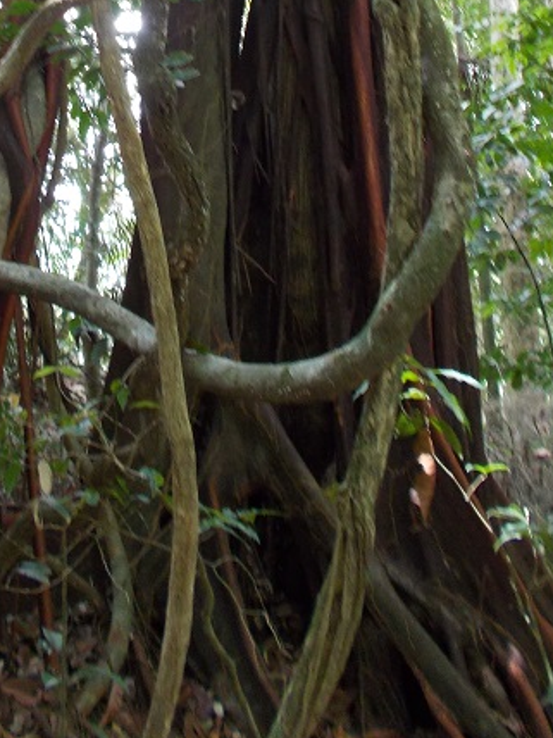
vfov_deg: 31.4
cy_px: -26
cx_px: 148
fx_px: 1193
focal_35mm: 56
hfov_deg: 25.8
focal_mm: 4.6
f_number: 3.2
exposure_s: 1/20
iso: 200
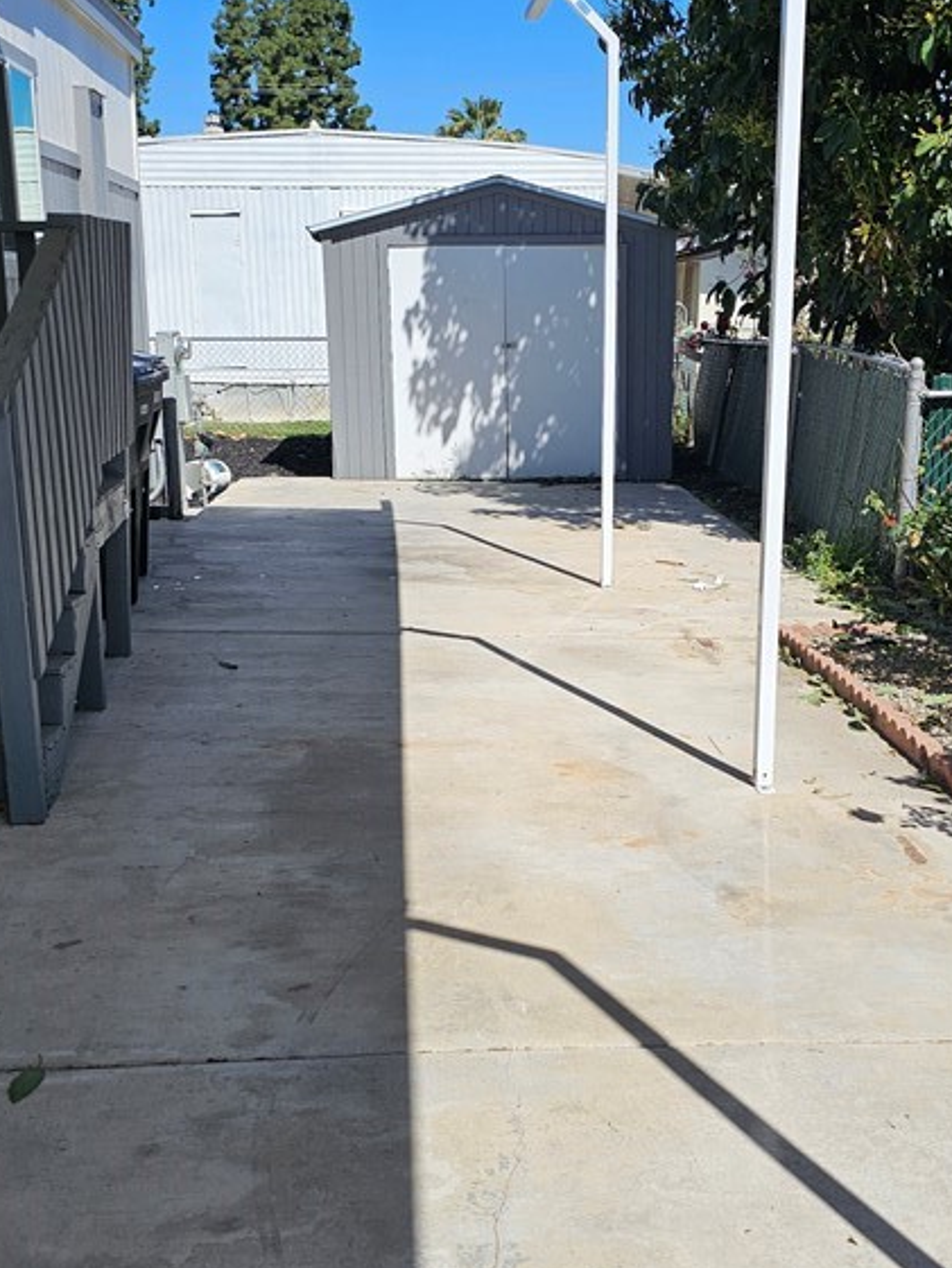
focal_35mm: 42
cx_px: 511
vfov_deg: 44.7
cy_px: 685
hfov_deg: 34.3
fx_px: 1540
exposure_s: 1/1041
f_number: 1.7
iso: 10
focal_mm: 6.3
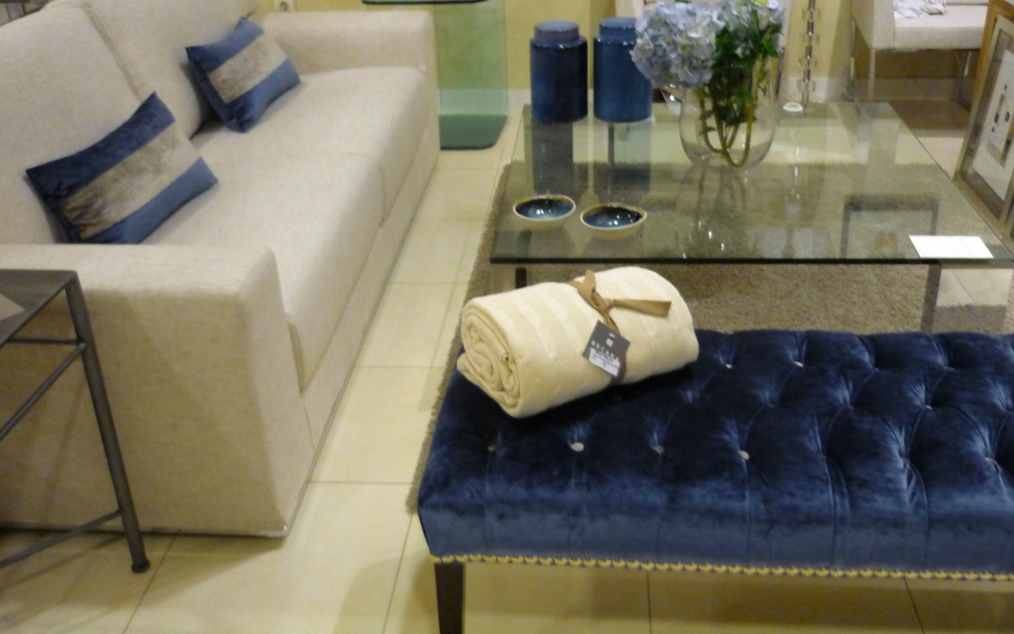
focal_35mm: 36
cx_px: 509
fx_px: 995
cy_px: 252
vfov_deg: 35.2
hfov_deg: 54.0
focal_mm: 5.5
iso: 400
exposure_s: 1/20
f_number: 2.8
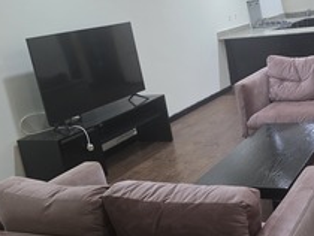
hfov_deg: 36.0
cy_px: 110
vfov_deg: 29.2
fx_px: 454
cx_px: 279
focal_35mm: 50
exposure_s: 1/100
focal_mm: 6.3
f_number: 1.7
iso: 500
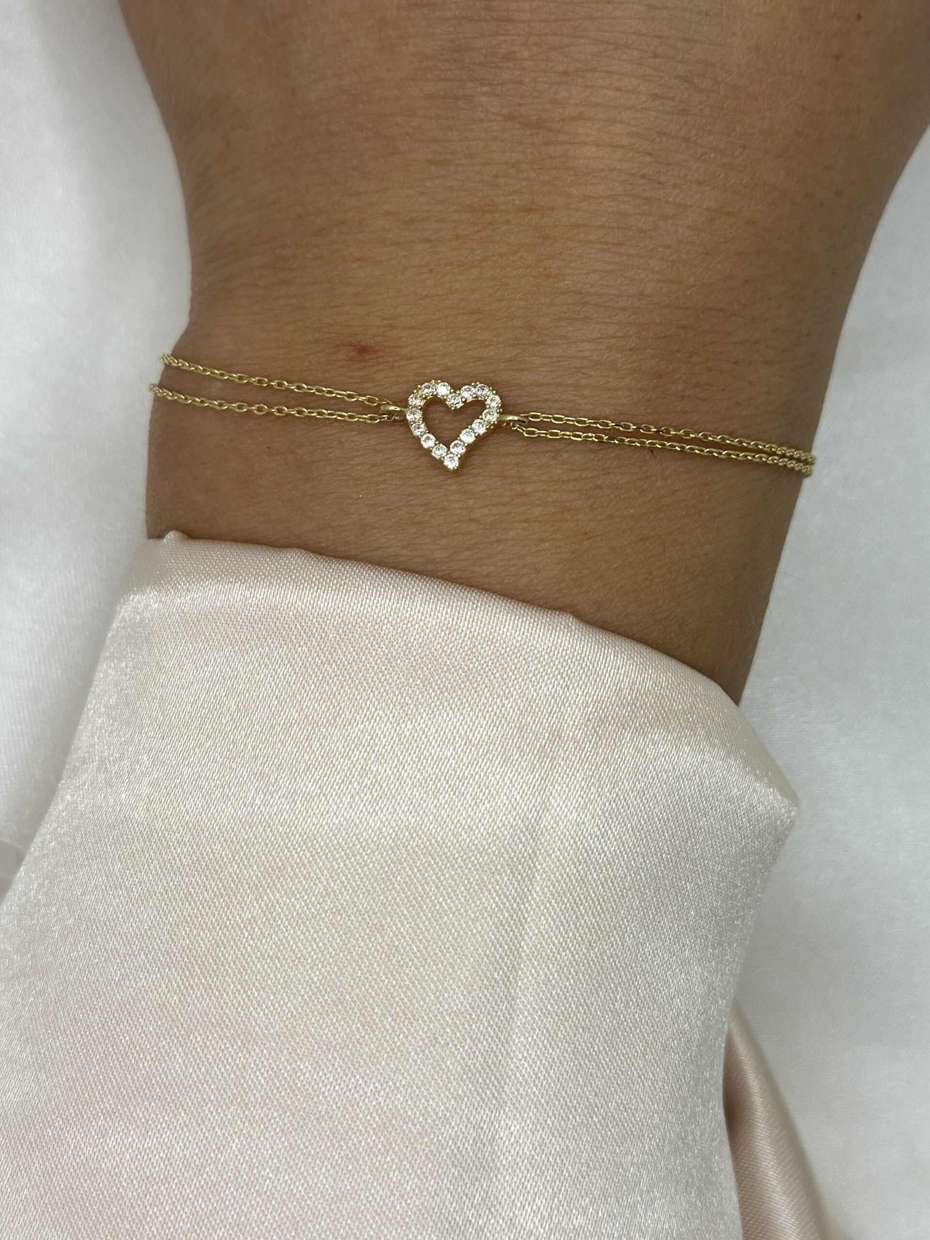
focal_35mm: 48
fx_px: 1719
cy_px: 620
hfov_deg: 30.3
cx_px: 465
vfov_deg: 39.7
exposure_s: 1/1199
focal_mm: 6.86
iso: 80
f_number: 1.78
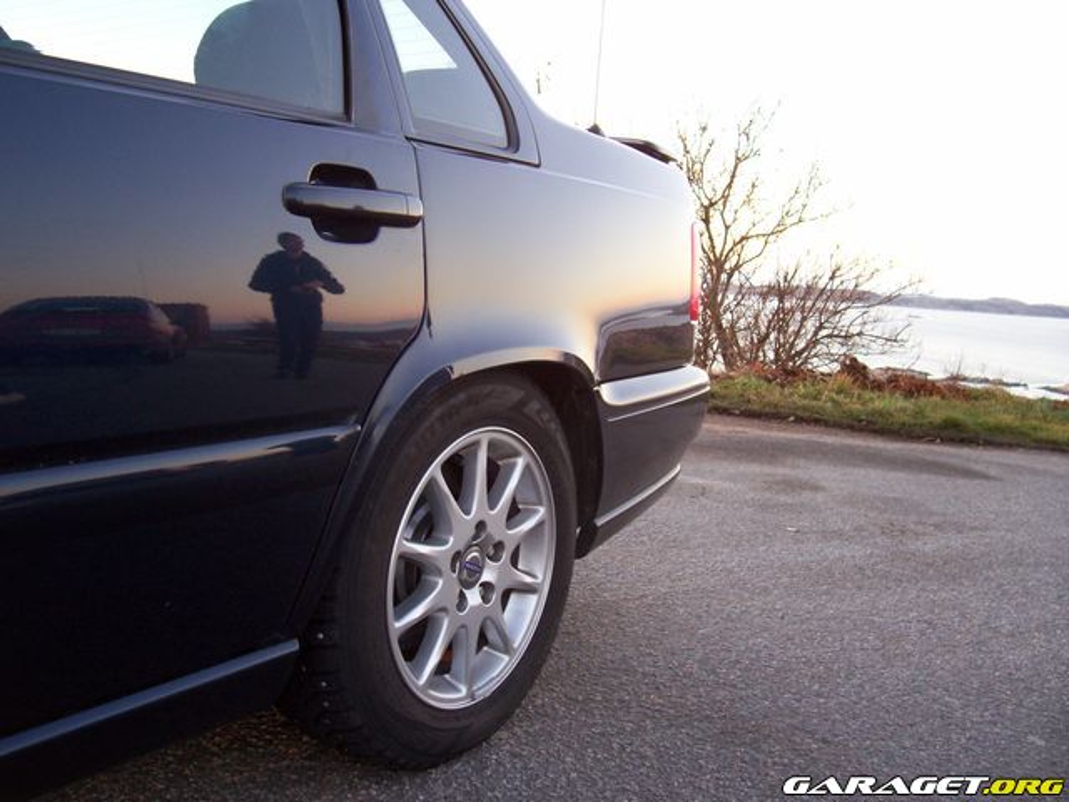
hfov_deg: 54.0
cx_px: 534
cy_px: 401
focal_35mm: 34
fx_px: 1050
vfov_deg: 41.8
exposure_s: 1/32
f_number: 2.7
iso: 87
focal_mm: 5.6
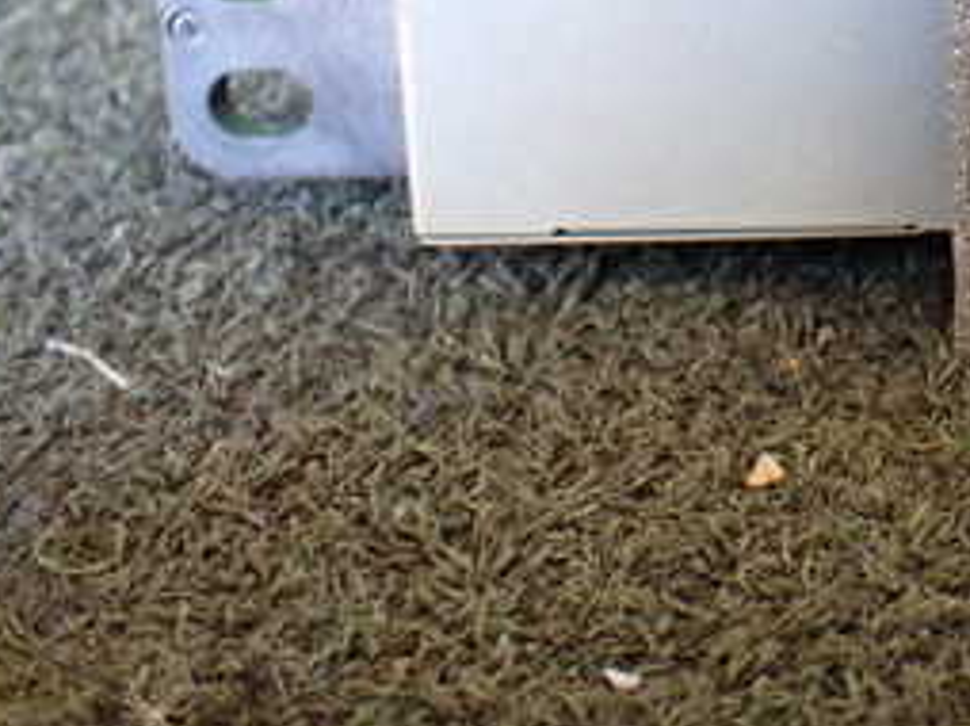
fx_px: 1988
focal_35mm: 71
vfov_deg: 19.8
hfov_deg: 25.3
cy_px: -65
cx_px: 1092
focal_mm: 5.4
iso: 800
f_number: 2.3
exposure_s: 1/40
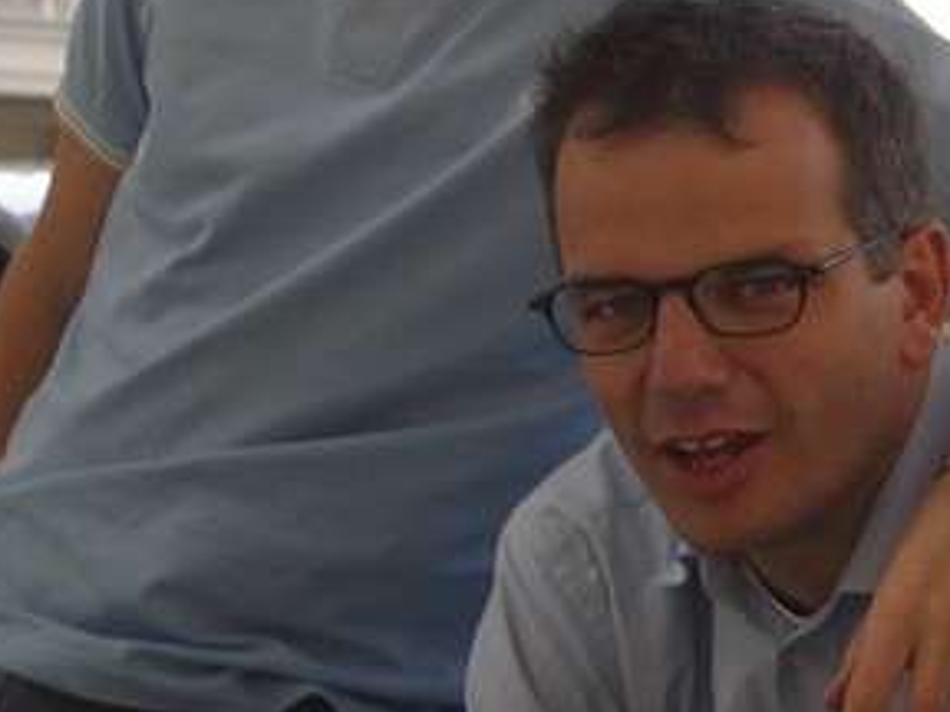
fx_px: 3732
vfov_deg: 10.9
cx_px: 877
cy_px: 283
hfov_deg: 14.3
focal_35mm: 136
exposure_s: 1/200
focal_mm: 8.2
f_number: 3.1
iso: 50
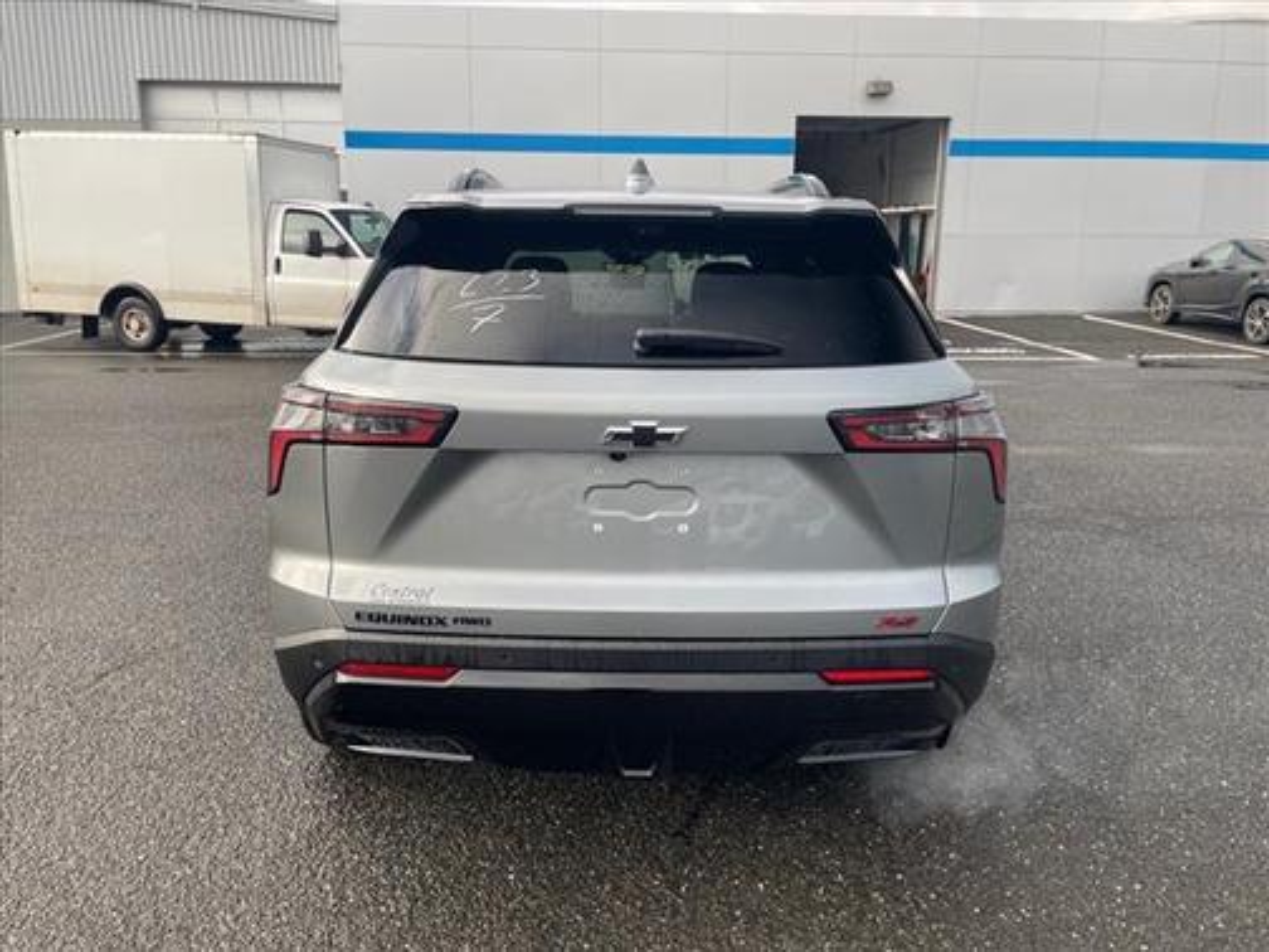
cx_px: 634
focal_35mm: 26
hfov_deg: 67.3
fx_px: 953
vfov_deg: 53.1
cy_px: 476
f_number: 1.6
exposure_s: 1/264
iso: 32
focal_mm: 4.2
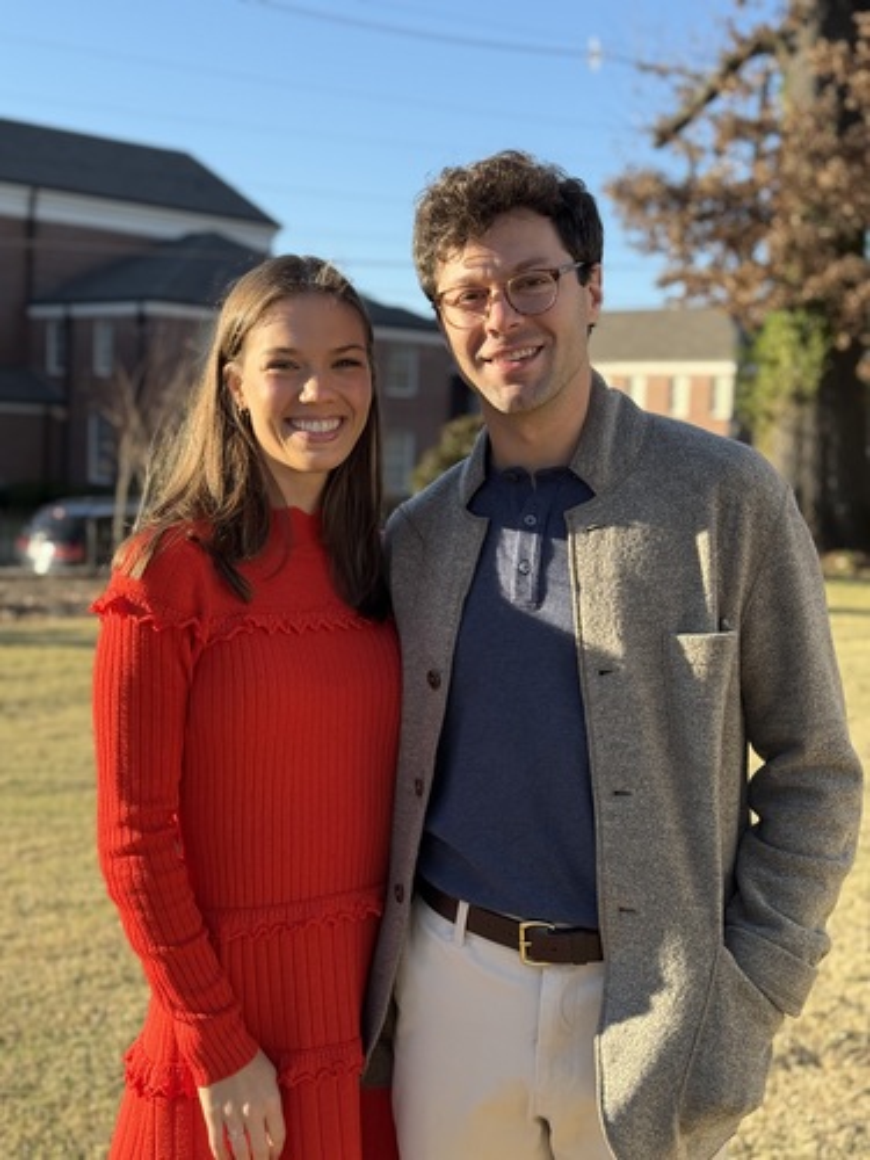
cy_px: 580
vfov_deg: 39.7
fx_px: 1609
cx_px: 435
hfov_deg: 30.3
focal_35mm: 48
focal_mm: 6.76
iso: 64
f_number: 1.78
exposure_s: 1/1931
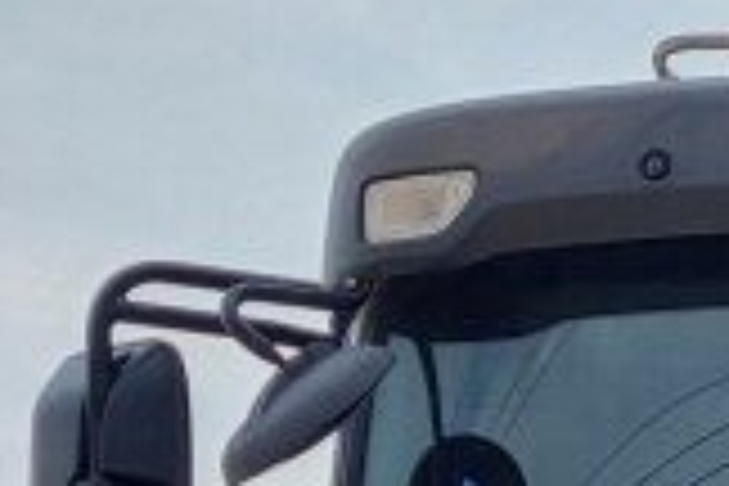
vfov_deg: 7.7
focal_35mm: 167
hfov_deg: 11.4
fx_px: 3381
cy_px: 1098
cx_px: 1346
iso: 50
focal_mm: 4.25
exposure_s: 1/777
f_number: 1.8
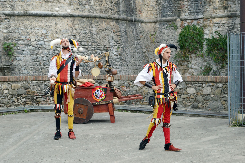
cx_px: 122
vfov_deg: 18.9
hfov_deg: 28.1
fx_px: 490
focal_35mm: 72
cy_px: 82
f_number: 5.3
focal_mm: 48
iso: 320
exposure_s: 1/160
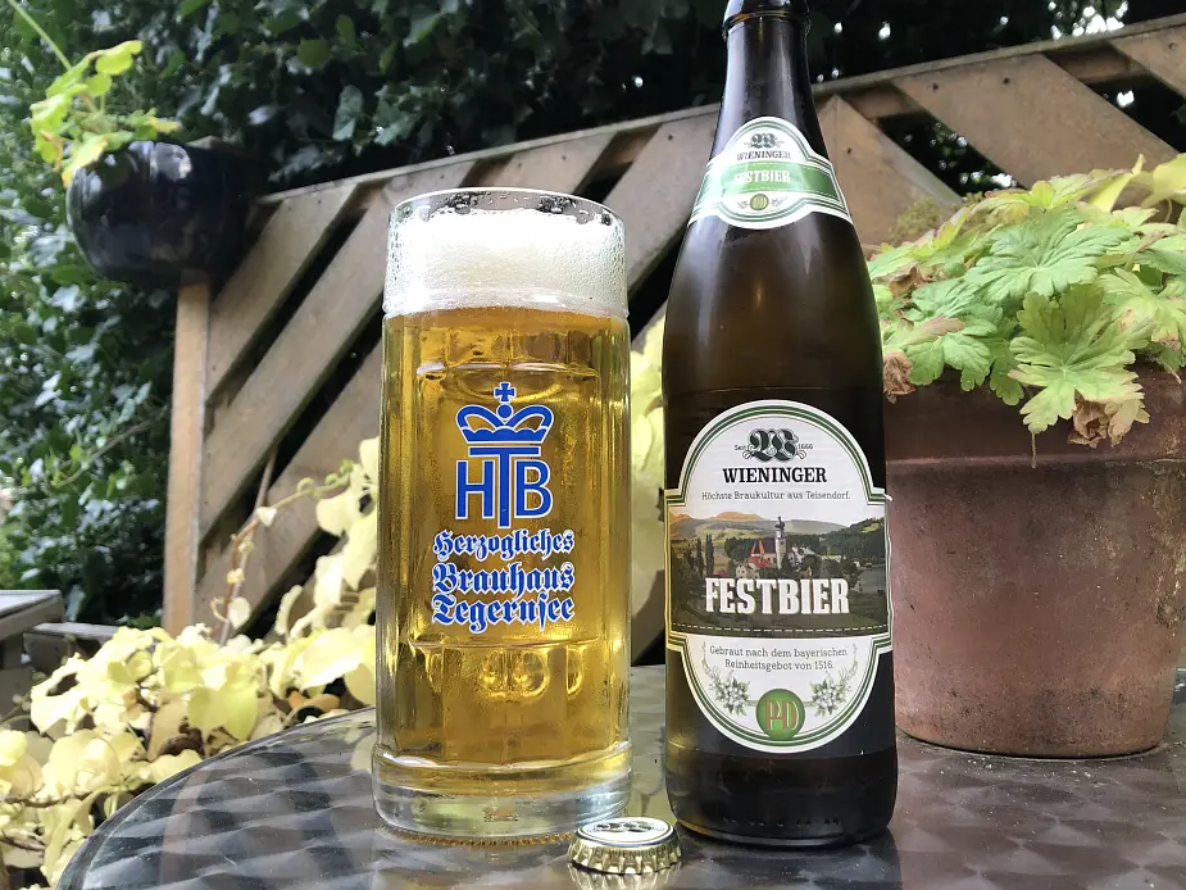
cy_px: 404
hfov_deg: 58.3
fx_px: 1062
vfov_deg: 45.4
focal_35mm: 31
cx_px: 642
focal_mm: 3.99
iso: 40
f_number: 1.8
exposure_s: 1/17
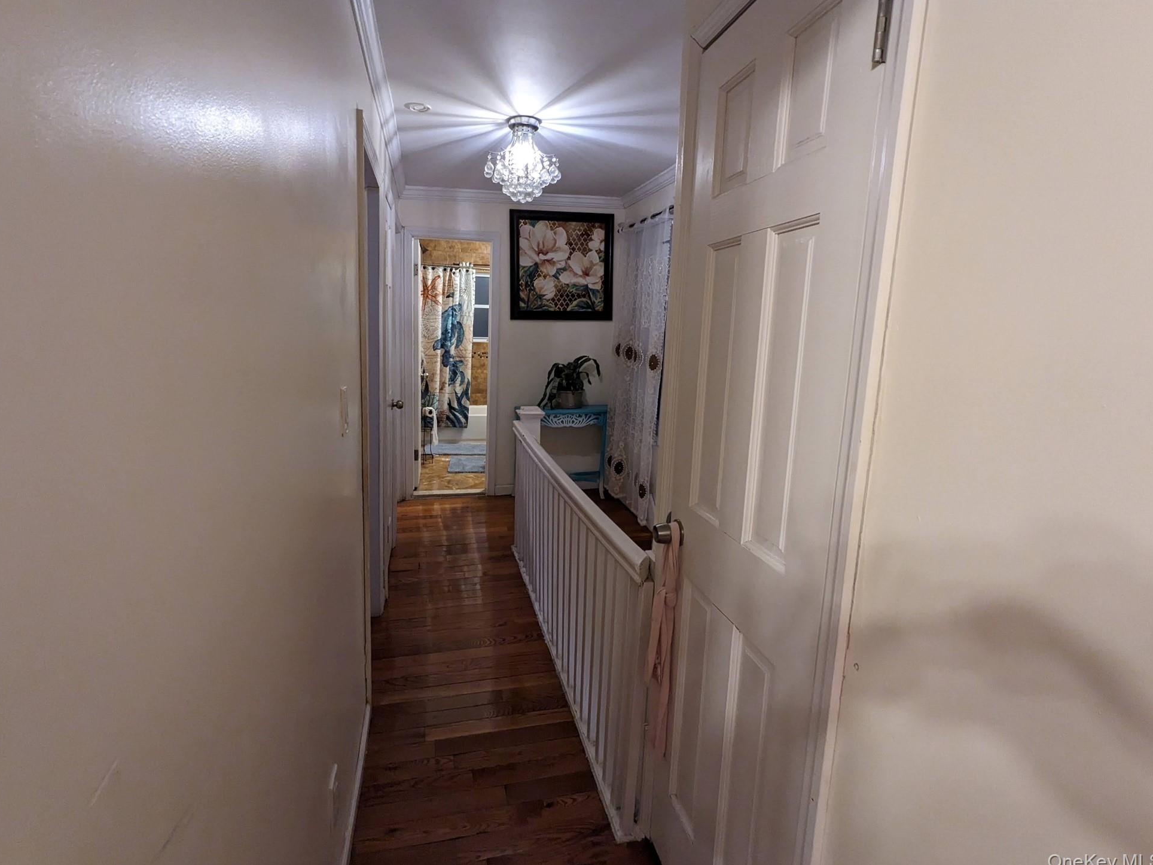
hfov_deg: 91.0
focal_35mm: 17
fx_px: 566
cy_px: 416
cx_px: 557
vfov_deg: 74.7
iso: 451
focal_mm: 2.22
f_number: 2.2
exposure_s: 1/30
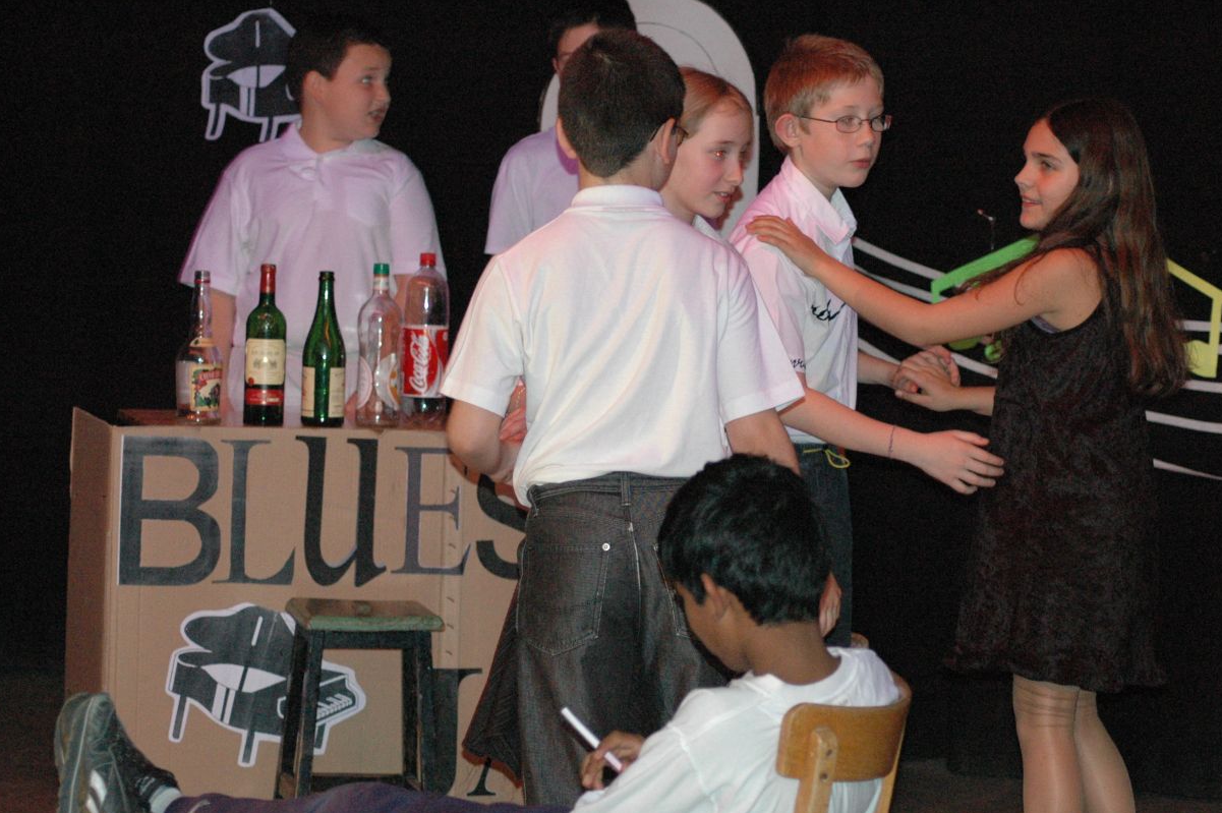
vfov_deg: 8.6
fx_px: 5415
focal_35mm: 160
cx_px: 625
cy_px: 489
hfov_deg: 12.9
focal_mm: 85
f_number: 5
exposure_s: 1/60
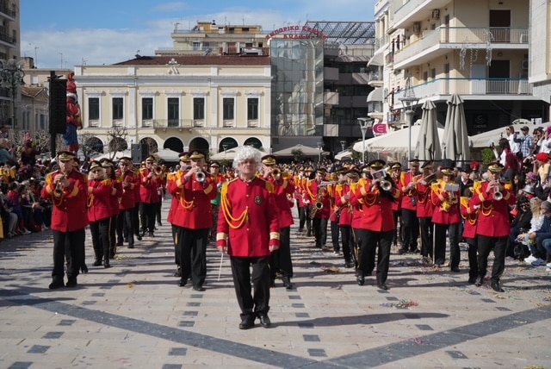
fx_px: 781
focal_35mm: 51
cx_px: 276
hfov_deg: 38.8
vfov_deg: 26.5
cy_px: 184
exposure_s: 1/2000
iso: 200
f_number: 5
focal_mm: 51
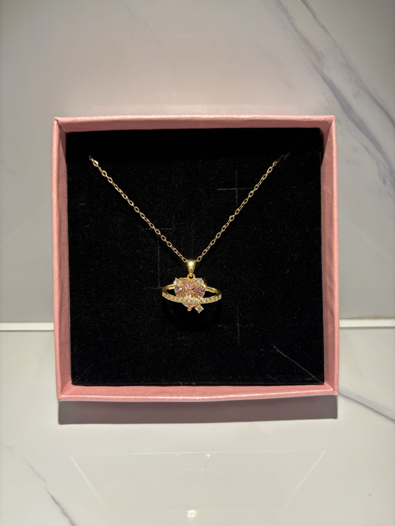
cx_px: 198
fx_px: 396
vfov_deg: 67.3
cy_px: 263
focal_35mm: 26
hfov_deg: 53.1
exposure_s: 1/55
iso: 80
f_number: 1.6
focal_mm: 5.96
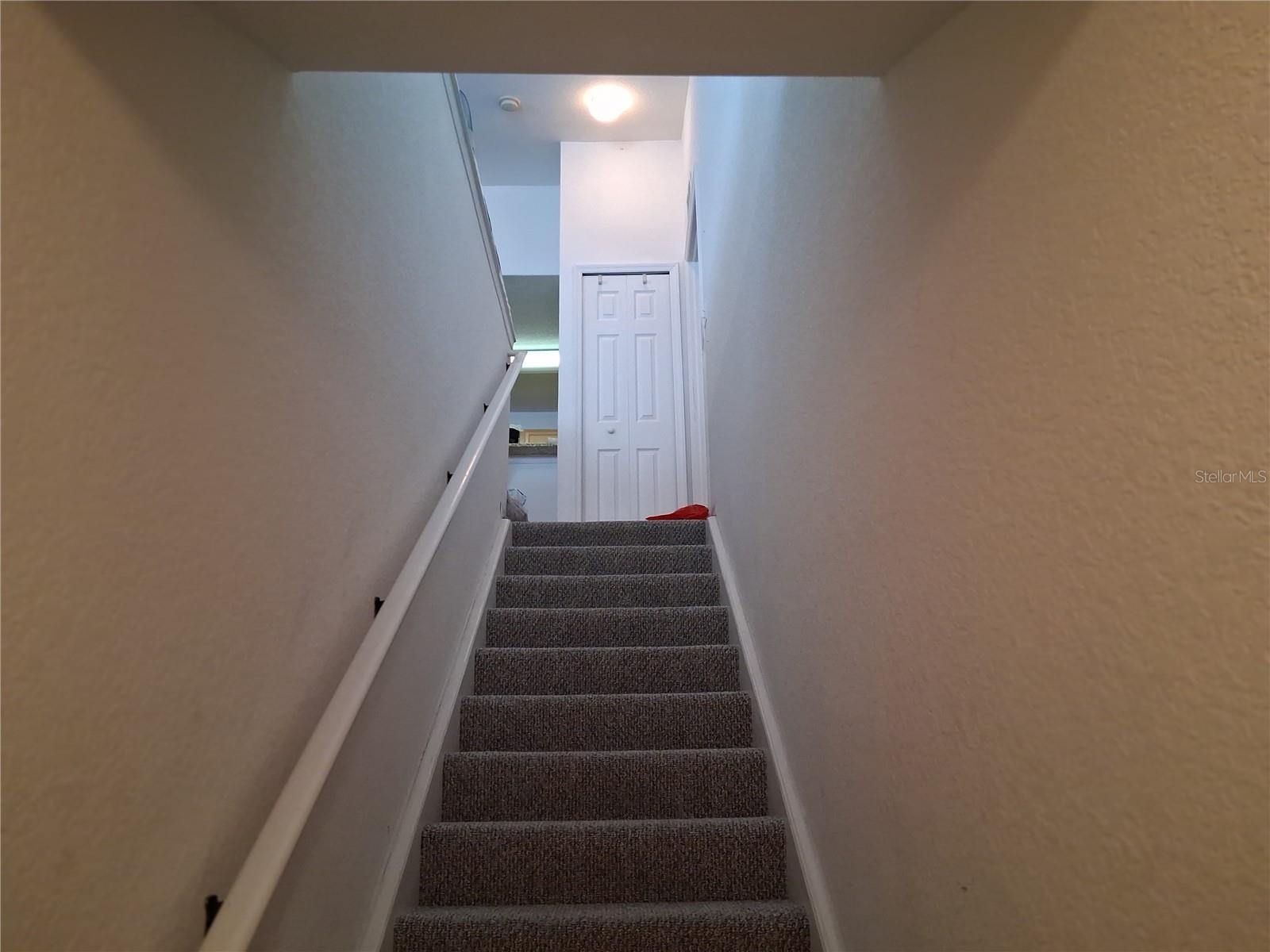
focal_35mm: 26
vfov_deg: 53.1
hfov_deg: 67.3
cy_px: 476
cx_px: 635
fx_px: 954
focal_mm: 3.98
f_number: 1.8
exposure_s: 1/60
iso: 400
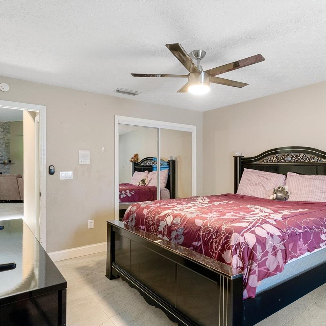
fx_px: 245
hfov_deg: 66.5
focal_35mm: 23
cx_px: 199
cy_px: 163
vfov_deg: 67.3
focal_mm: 12
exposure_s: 3.2
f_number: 8
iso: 500
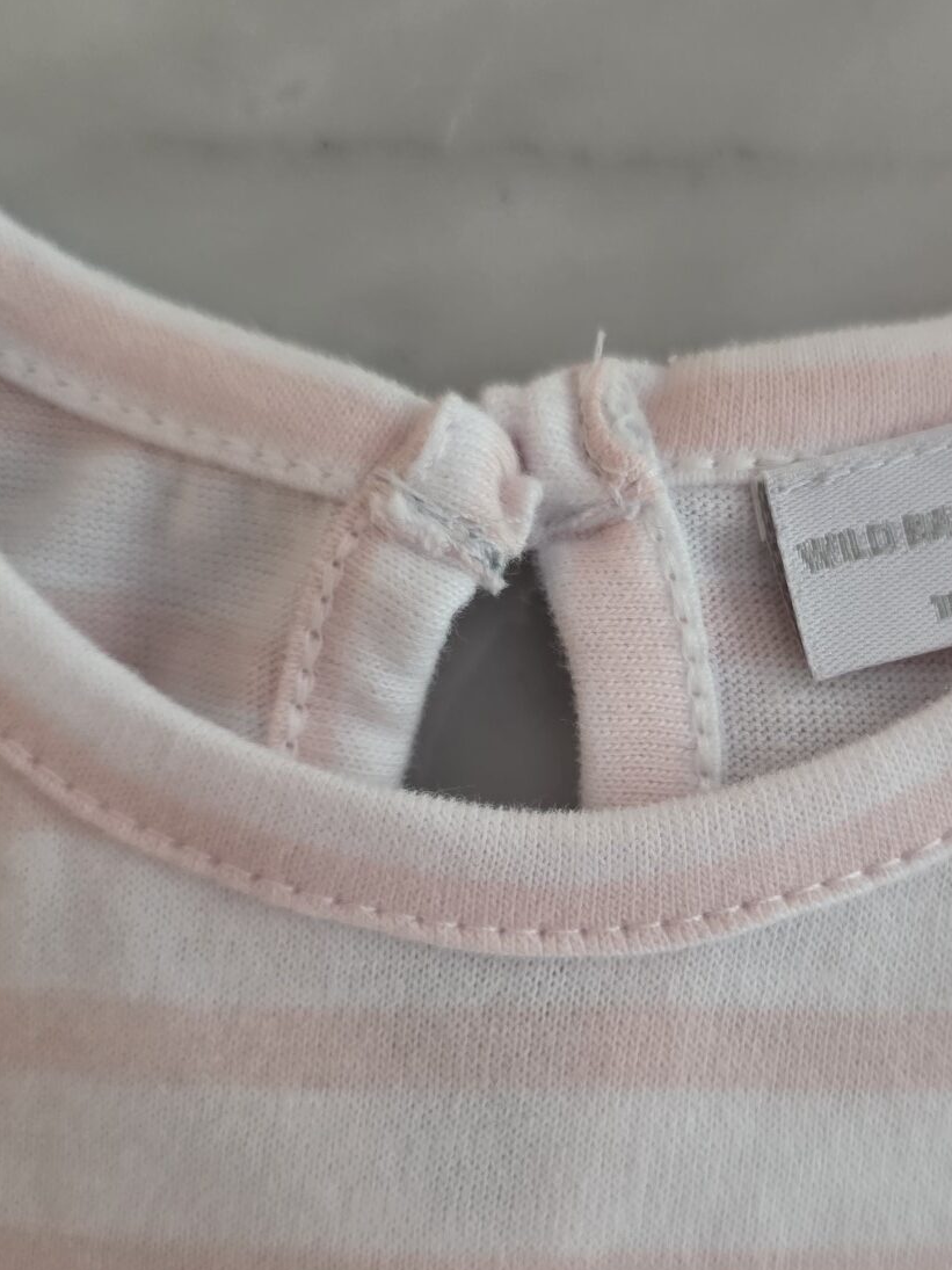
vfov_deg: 44.5
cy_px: 775
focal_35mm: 42
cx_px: 625
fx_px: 1540
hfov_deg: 34.1
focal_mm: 6.3
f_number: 1.7
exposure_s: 1/51
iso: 500
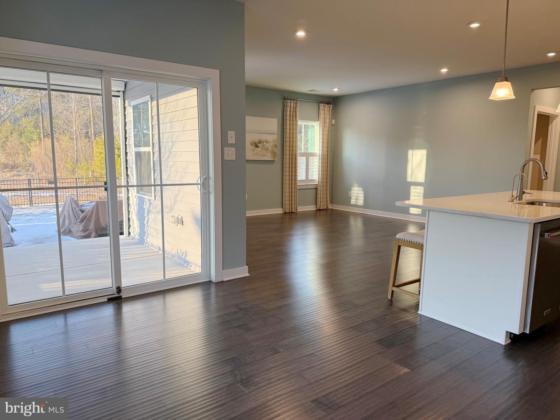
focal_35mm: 24
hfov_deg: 71.6
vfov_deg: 56.8
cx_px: 280
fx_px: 388
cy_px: 210
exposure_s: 1/120
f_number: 1.78
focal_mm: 6.76
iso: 125
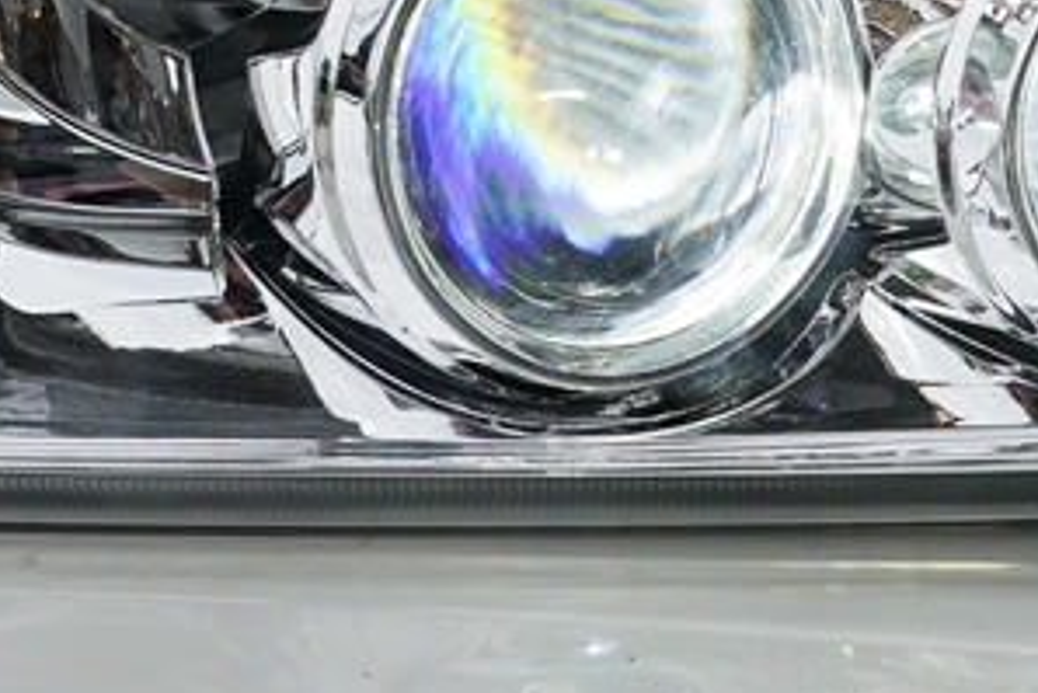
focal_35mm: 121
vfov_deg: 10.9
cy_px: -385
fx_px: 3490
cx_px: 428
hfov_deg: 16.9
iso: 100
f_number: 8
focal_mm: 24
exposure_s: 1/320
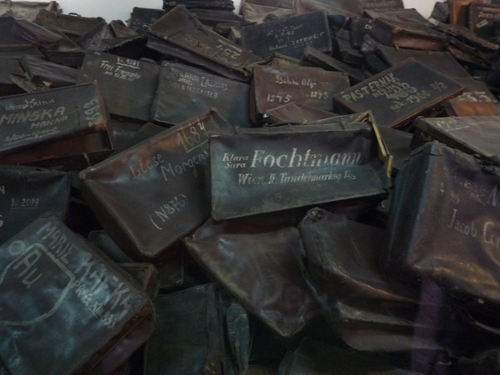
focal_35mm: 25
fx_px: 361
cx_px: 250
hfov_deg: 69.4
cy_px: 188
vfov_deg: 54.9
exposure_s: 1/8
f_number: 2.8
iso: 400
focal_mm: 4.4
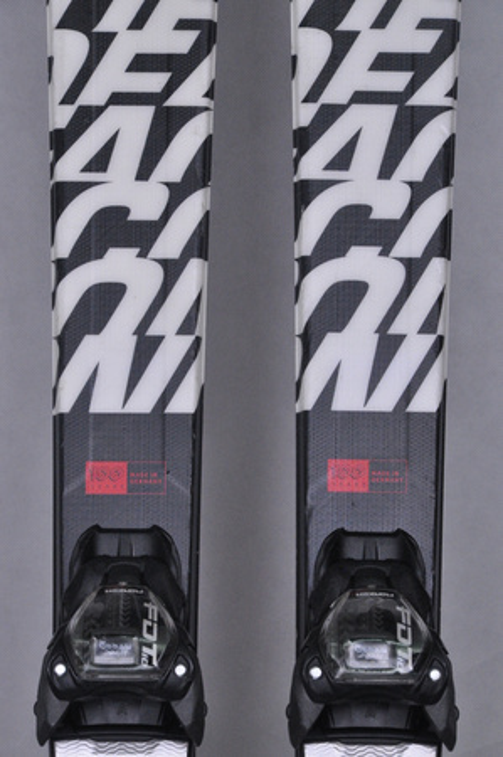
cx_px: 252
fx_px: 3308
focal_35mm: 158
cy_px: 378
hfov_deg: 8.7
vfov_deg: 13.1
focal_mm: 105
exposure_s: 1/125
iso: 3200
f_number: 11
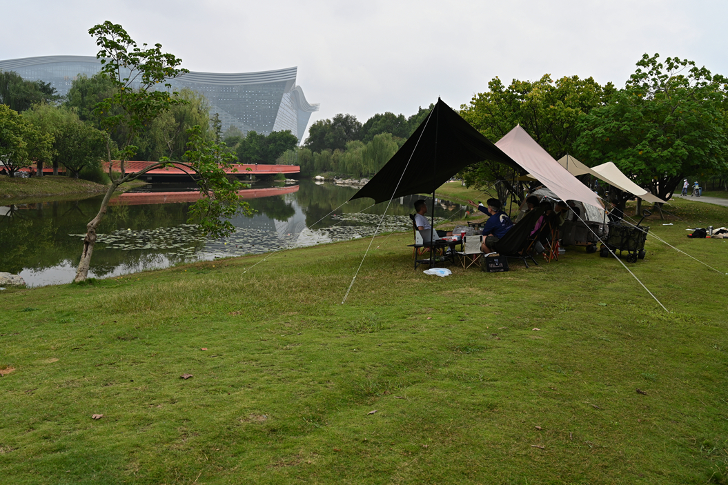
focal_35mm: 33
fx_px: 667
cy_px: 228
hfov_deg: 57.1
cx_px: 323
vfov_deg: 39.9
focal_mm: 29
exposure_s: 1/200
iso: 200
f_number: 7.1
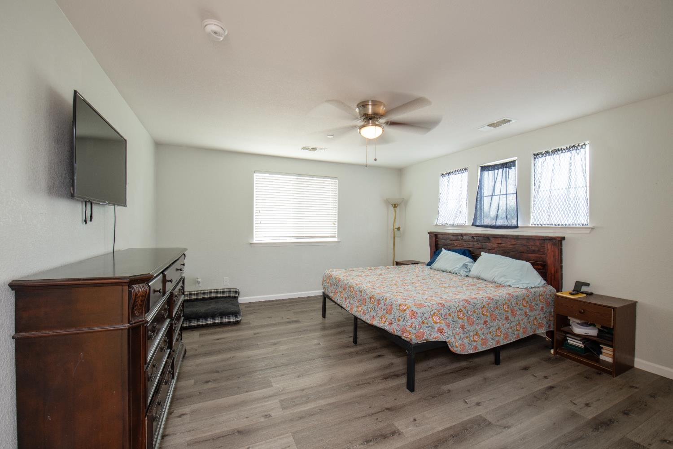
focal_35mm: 14
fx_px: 262
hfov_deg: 104.3
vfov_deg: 81.2
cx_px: 336
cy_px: 224
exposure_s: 1/2.5
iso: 250
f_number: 6.3
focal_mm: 14
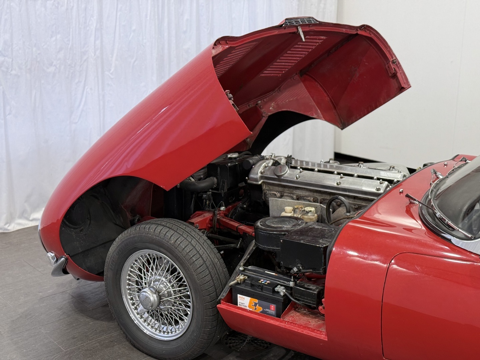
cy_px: 180
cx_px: 240
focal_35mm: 48
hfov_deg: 39.7
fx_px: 666
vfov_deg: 30.3
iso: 50
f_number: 1.78
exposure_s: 1/50
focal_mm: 6.76
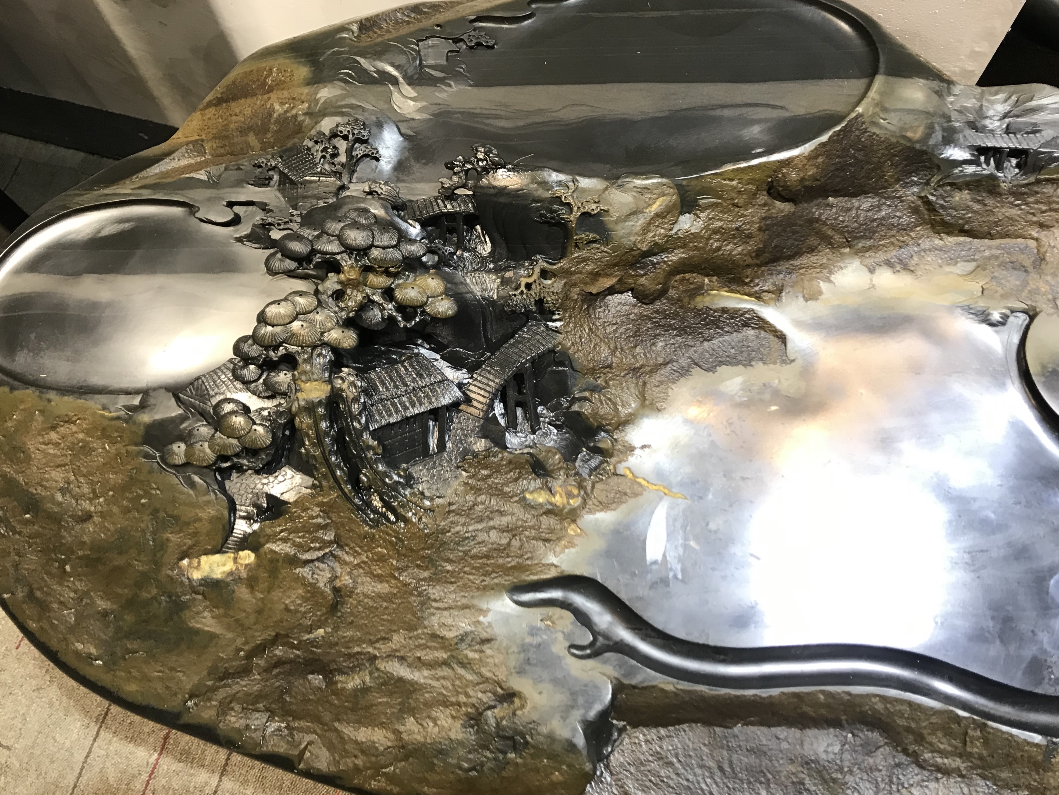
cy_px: 398
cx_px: 530
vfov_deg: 49.8
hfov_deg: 63.4
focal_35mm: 28
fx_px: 857
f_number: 1.8
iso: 40
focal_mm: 3.99
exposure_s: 1/17
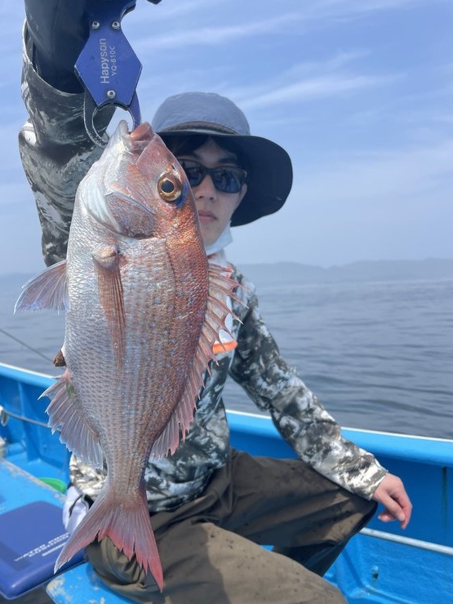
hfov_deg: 46.6
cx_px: 193
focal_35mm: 30
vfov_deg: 59.7
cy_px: 346
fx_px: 523
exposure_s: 1/2959
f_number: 1.6
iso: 32
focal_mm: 4.2
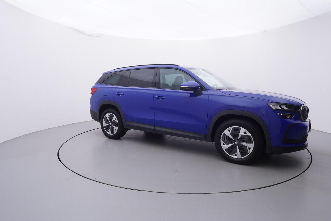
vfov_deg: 56.2
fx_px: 207
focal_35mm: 22
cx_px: 166
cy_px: 110
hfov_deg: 77.3
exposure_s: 1/80
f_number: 5
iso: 200
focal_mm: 15
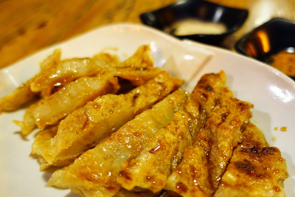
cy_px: 107
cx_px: 183
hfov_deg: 59.6
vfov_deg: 42.3
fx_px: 254
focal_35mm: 31
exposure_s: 1/30
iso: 500
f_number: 1.8
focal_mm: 8.8
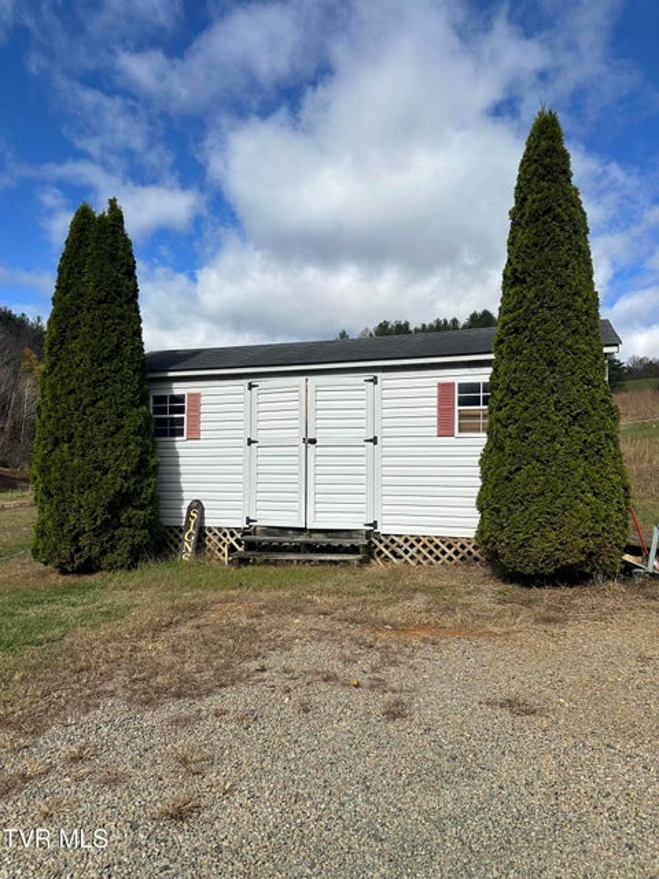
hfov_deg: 56.8
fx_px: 609
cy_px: 440
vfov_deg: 71.6
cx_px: 330
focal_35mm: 24
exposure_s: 1/6211
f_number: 1.78
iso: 80
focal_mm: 6.86
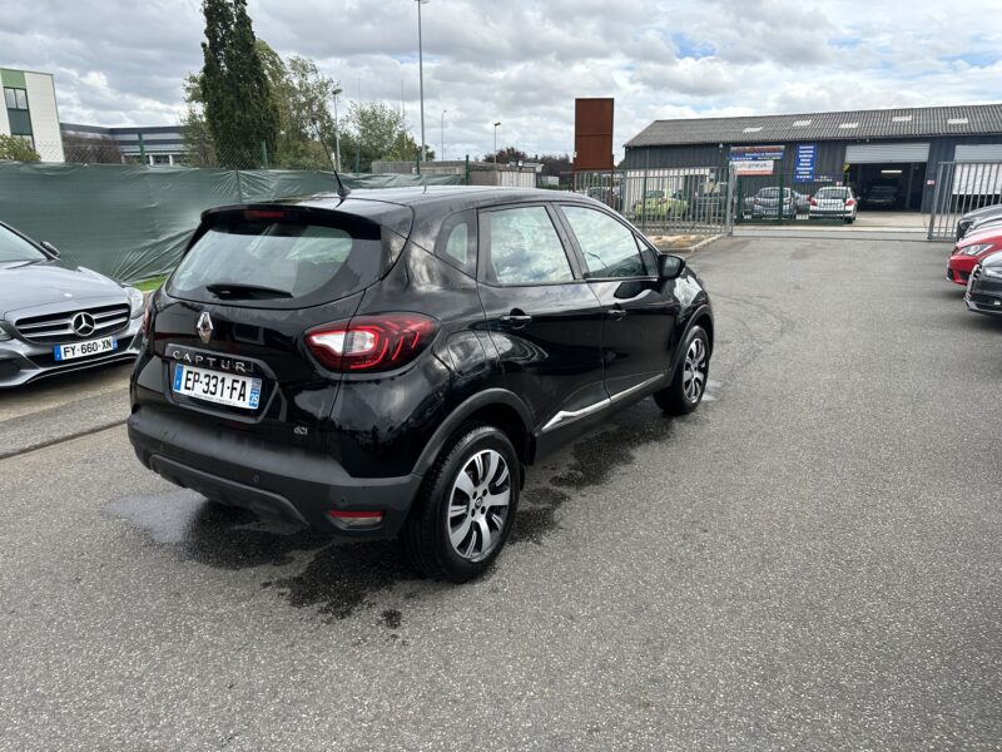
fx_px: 695
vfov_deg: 56.8
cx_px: 501
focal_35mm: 24
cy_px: 376
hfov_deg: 71.6
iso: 80
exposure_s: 1/1212
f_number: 1.78
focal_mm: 6.86
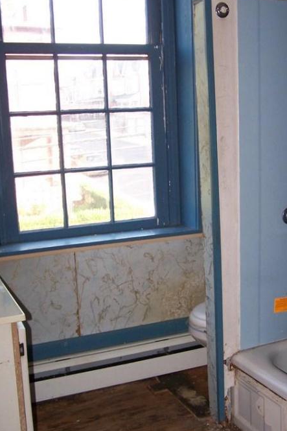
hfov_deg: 28.0
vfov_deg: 41.1
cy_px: 218
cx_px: 174
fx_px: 574
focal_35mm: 48
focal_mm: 6.7
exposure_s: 1/80
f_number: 2.8
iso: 140
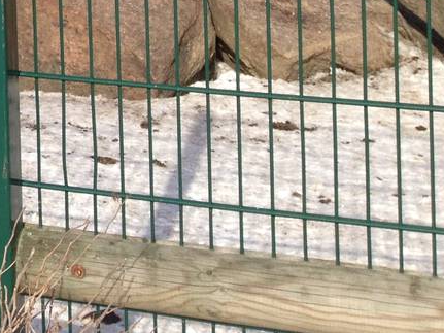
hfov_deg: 13.6
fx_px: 1667
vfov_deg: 10.7
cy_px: -268
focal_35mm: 130
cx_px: -362
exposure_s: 1/1493
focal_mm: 4.28
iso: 50
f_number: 2.4
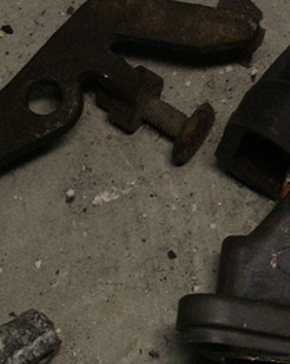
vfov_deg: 9.4
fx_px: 2202
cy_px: 223
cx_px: 244
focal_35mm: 205
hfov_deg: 7.5
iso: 100
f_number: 3.5
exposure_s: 1/30
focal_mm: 17.15
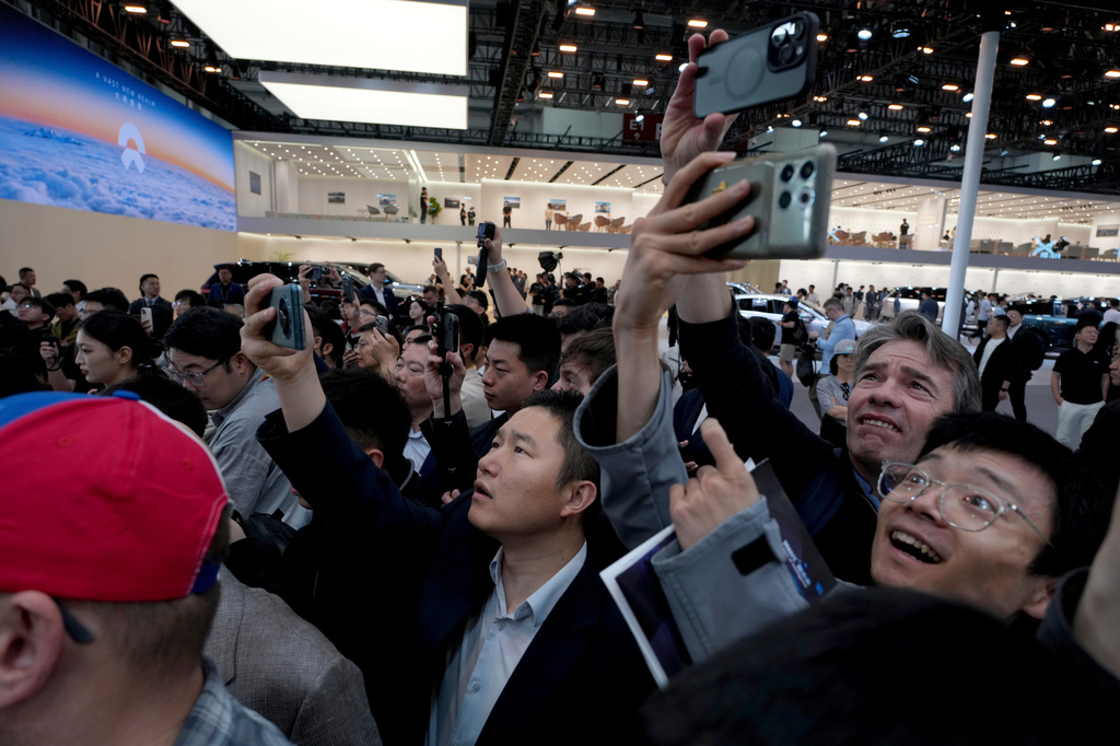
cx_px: 560
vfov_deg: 61.9
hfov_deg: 84.0
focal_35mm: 20
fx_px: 622
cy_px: 373
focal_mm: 20
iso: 640
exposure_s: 1/400
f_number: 4.5
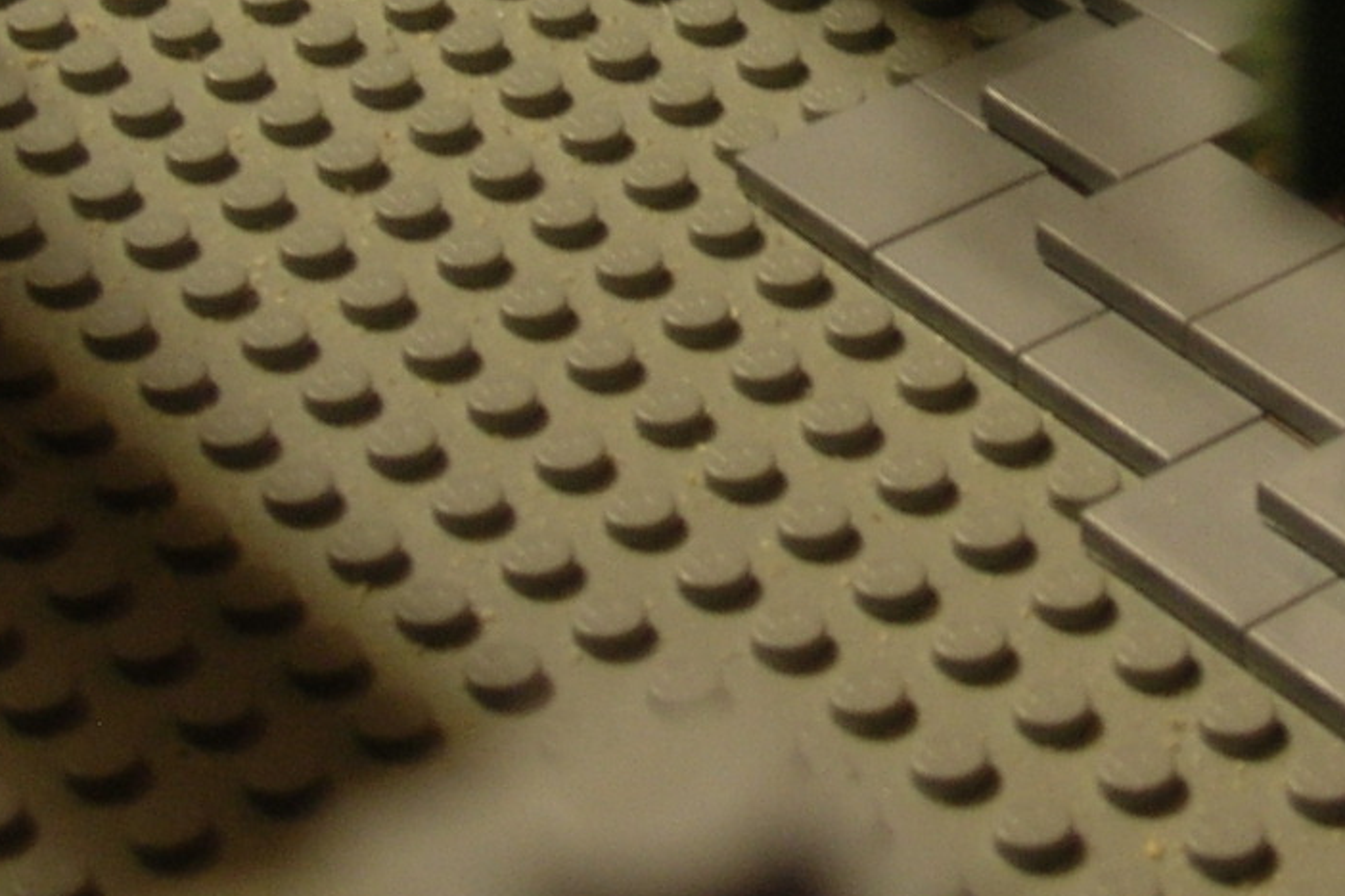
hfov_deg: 16.7
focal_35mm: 122
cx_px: 1031
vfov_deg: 11.0
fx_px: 4558
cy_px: -270
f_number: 2.7
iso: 50
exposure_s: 1
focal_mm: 6
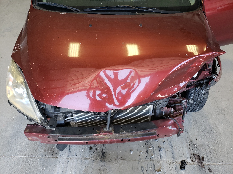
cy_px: 87
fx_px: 175
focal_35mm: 26
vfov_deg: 53.1
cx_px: 116
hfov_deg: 67.3
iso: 55
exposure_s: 1/120
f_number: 1.5
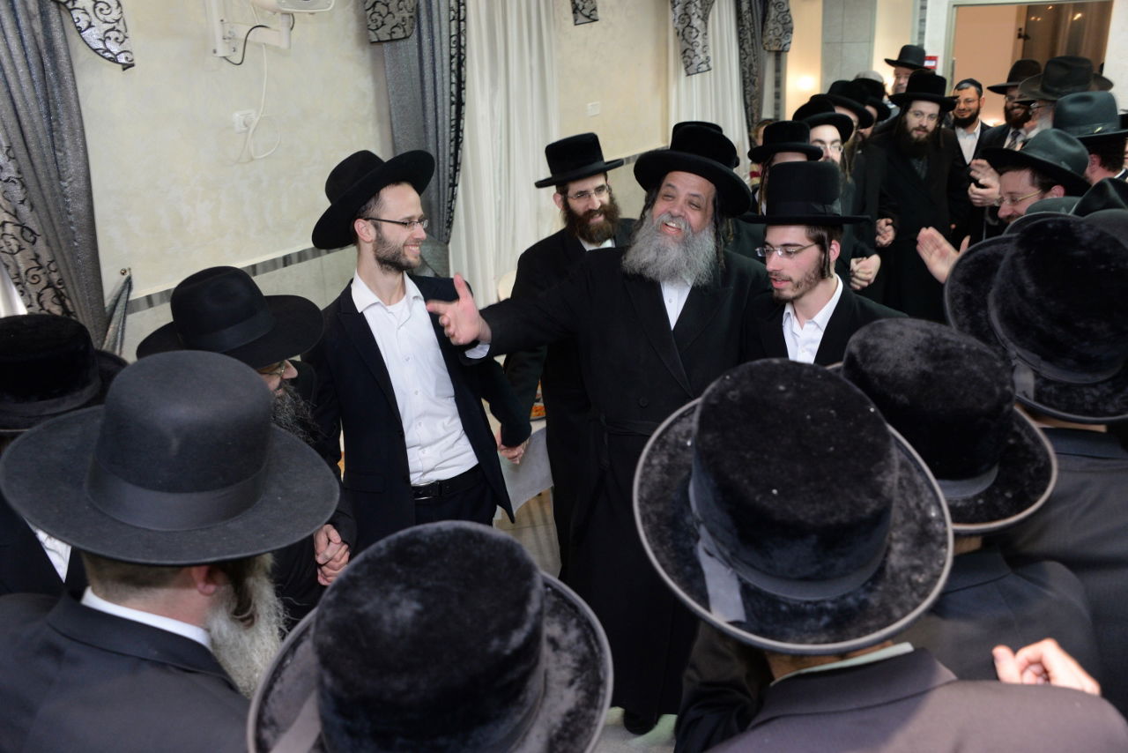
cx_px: 564
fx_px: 1097
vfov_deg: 37.9
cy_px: 376
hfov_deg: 54.4
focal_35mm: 35
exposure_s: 1/60
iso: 1600
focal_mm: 35
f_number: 6.3
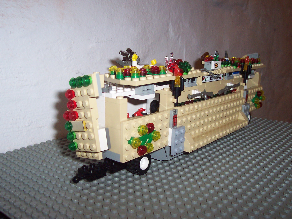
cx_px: 149
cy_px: 112
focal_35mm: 38
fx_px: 321
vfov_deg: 37.7
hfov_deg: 49.0
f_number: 2.8
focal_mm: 5.6
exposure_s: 1/60
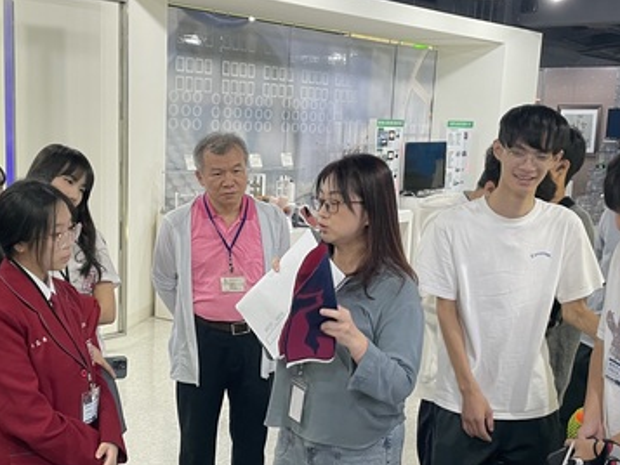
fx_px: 914
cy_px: 310
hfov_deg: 37.2
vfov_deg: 28.4
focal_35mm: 51
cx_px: 229
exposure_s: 1/60
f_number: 1.6
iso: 125
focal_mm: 4.2
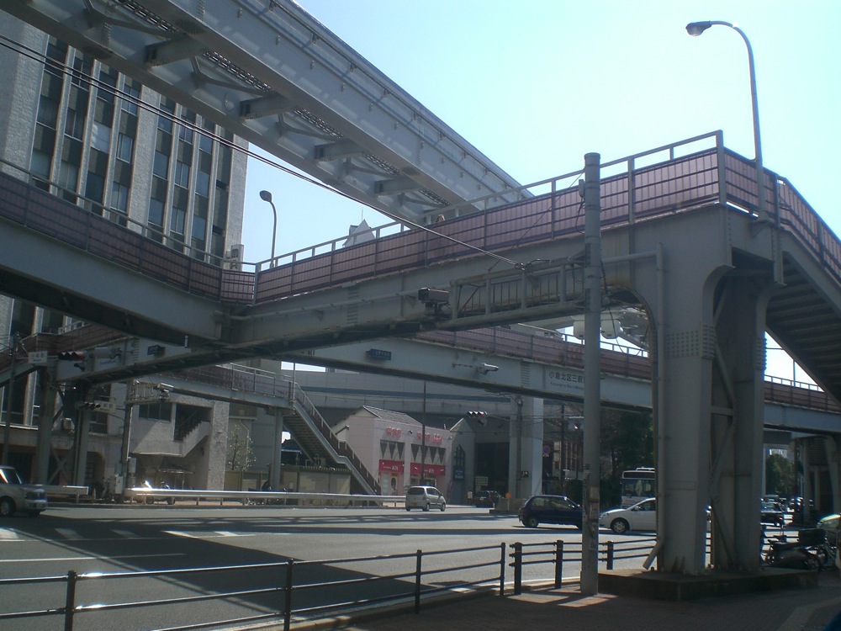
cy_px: 316
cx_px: 420
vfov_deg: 37.7
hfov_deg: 49.0
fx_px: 923
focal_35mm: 38
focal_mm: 6.3
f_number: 4.4
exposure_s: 1/400
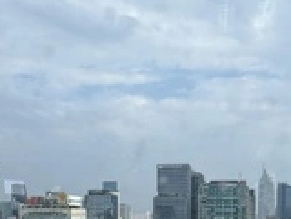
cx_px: 135
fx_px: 471
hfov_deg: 34.3
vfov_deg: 24.6
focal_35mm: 56
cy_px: 230
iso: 40
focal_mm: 2.22
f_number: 2.2
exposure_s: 1/727
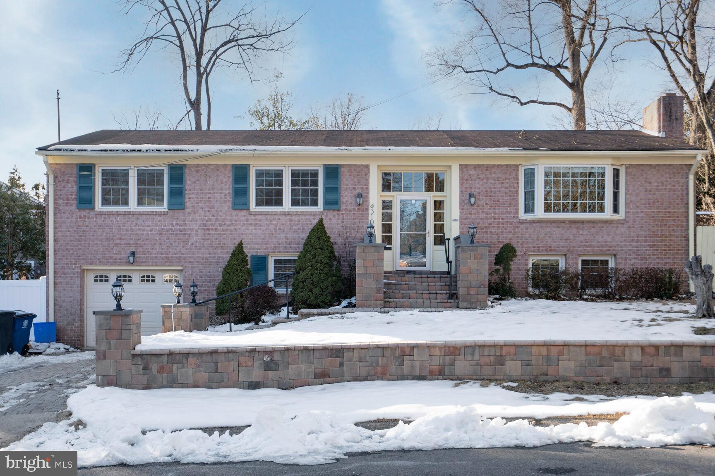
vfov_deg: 37.9
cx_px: 358
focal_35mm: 35
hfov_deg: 54.4
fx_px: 695
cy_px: 238
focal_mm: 35
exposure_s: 1/400
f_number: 4
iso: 200
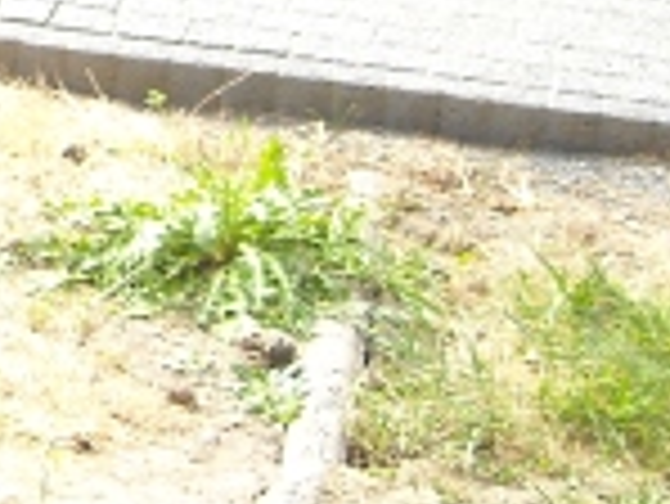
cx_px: -531
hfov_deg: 12.1
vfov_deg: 9.6
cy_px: -243
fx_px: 2906
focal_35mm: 150
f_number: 2.8
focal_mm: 5.7
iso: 64
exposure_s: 1/209
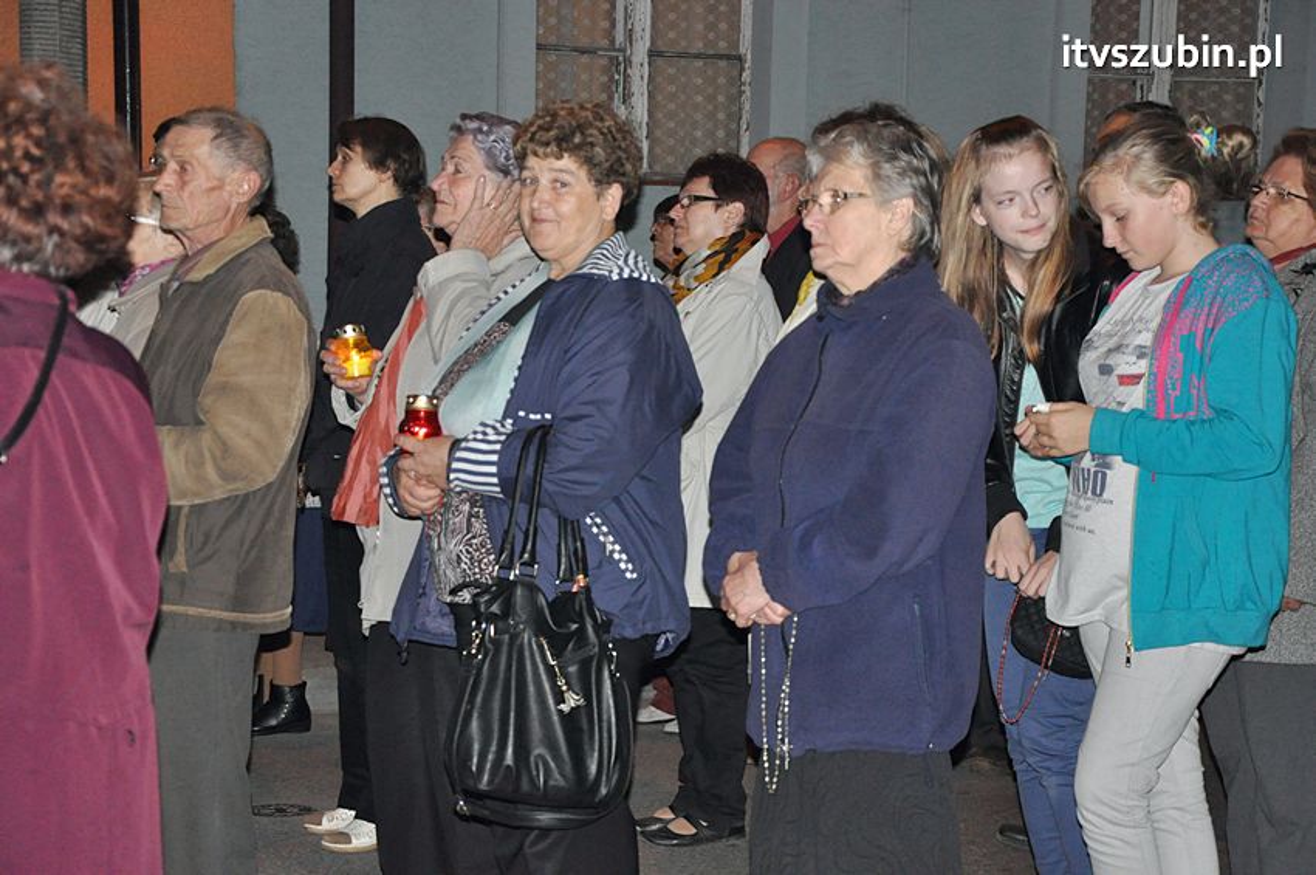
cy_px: 438
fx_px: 2849
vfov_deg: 17.5
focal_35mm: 78
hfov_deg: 26.0
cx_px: 658
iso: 2000
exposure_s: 1/60
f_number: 5
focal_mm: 52
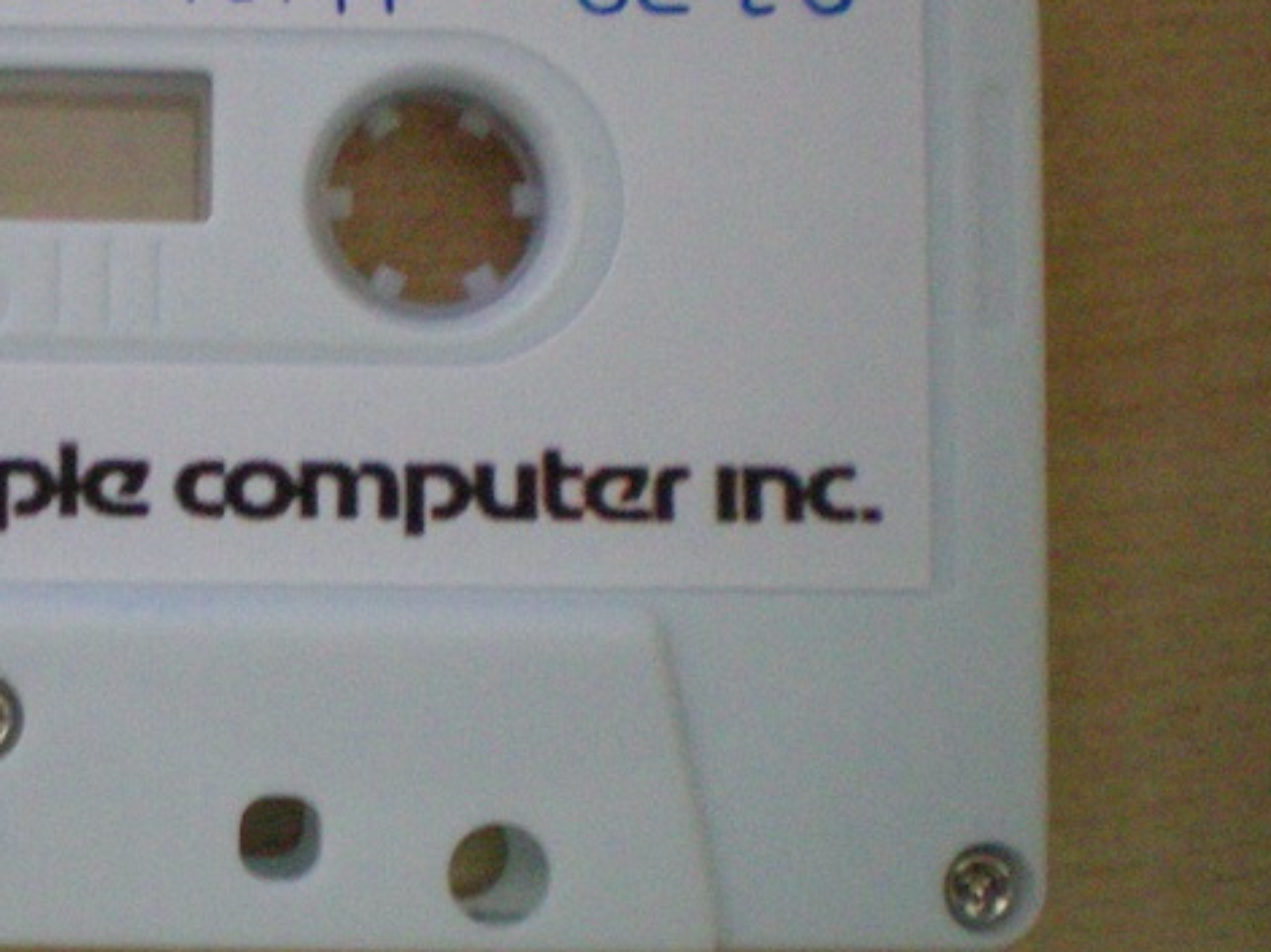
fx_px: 2900
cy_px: 318
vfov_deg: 18.6
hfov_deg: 23.6
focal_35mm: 79
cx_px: -28
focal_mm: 6.3
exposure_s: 1/60
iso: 250
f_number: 3.1
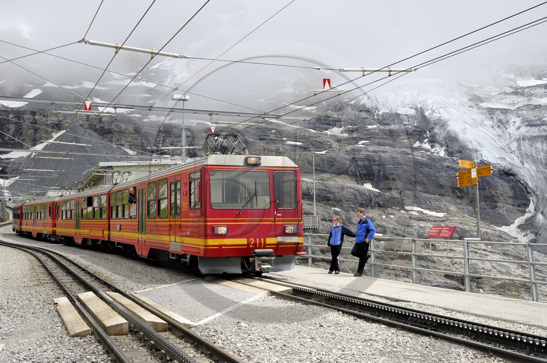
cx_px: 274
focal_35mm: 42
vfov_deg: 31.8
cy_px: 182
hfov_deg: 46.5
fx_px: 637
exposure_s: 1/250
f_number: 7.6
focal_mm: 28
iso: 100
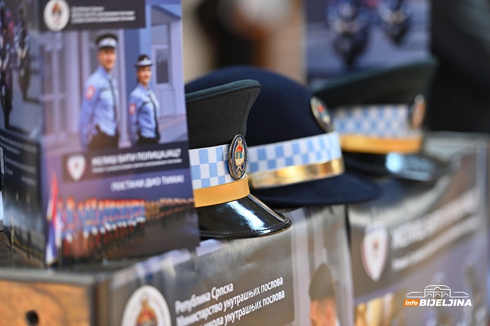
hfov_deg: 15.2
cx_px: 245
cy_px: 163
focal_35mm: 135
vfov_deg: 10.1
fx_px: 1836
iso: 1600
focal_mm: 135
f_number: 2.8
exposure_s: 1/500
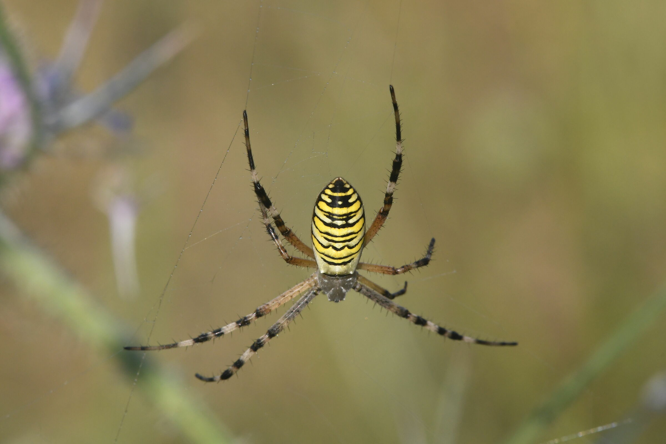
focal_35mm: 315
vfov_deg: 4.4
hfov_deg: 6.5
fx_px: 5827
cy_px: 222
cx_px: 333
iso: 1000
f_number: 13
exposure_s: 1/400
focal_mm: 210
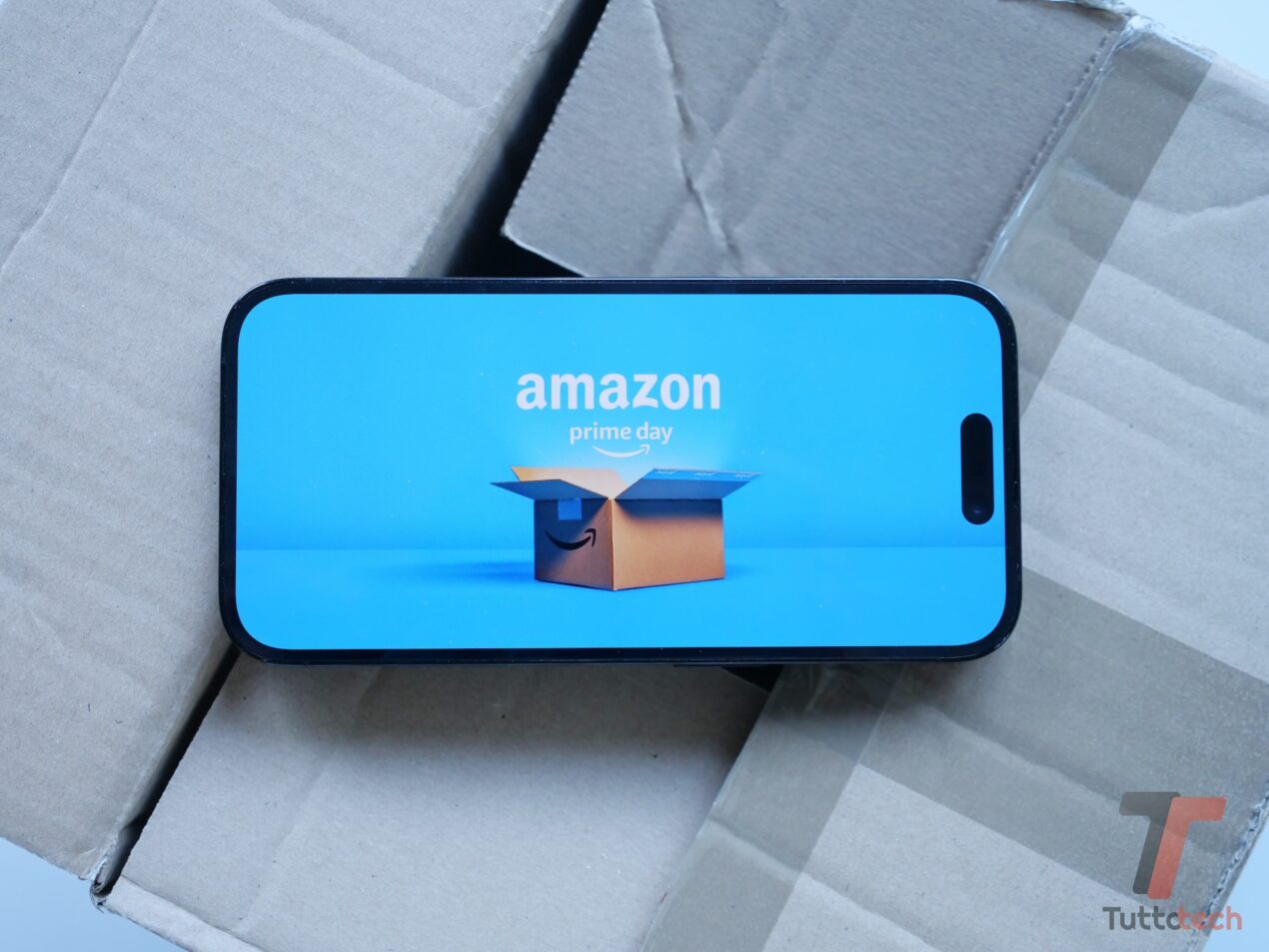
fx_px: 1907
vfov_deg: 28.0
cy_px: 476
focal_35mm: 52
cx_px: 634
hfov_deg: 36.8
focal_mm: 26
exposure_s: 1/80
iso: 640
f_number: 2.8
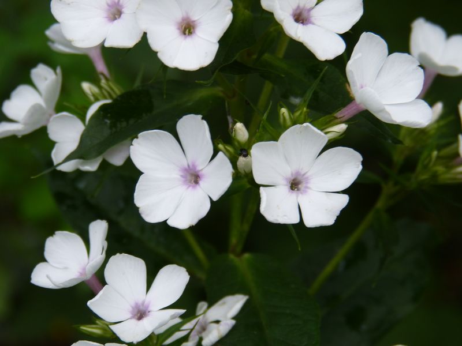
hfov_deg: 18.4
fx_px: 1428
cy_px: 173
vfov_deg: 13.8
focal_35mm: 107
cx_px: 231
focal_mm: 19.3
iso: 125
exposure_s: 1/60
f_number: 3.5
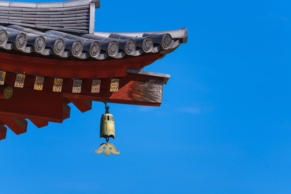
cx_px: 146
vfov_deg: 4.2
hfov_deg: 6.4
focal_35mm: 324
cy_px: 97
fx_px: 2620
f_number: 6.3
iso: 125
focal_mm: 324.2
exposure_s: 1/640
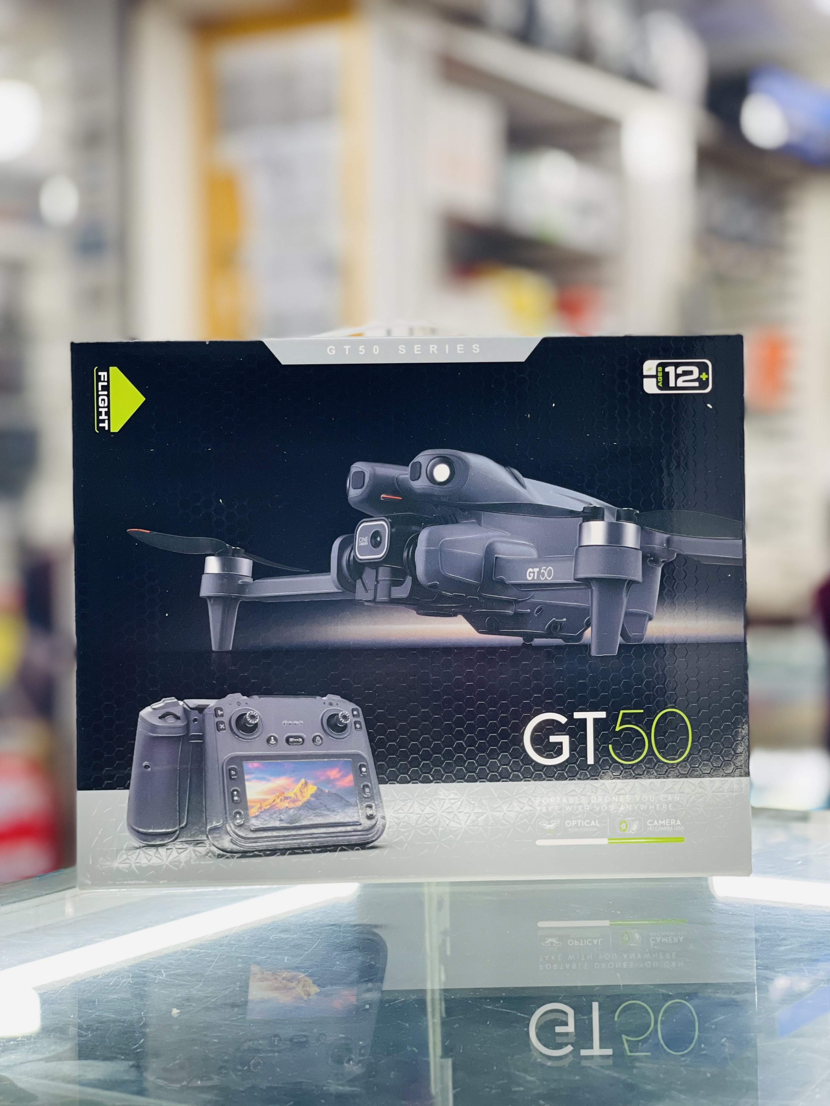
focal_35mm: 64
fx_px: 2046
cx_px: 415
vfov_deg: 30.3
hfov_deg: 22.9
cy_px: 553
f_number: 2.2
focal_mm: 7.5
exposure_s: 1/100
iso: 100
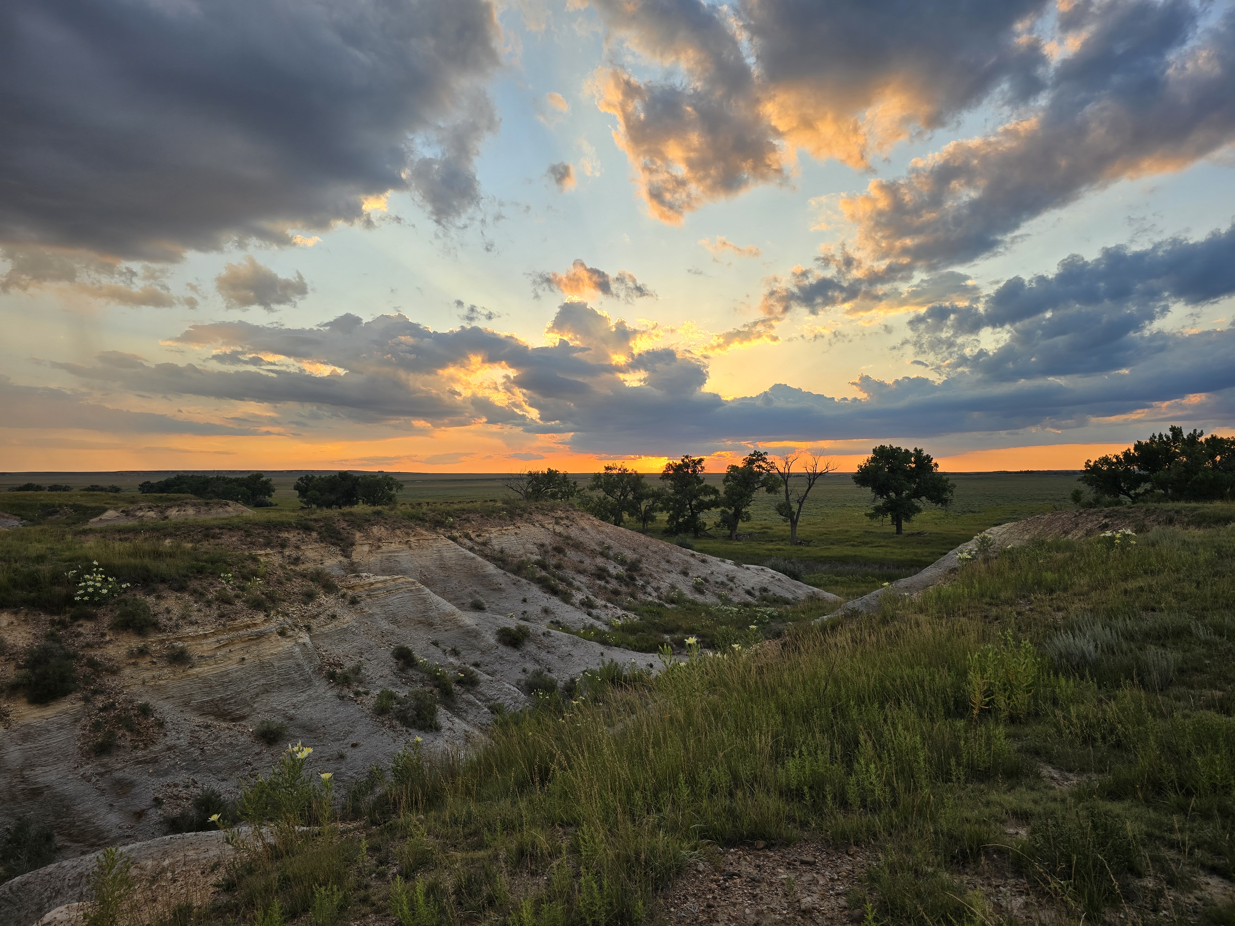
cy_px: 463
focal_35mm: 23
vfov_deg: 58.9
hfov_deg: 73.9
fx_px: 821
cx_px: 618
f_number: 1.7
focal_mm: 6.3
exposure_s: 1/269
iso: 12
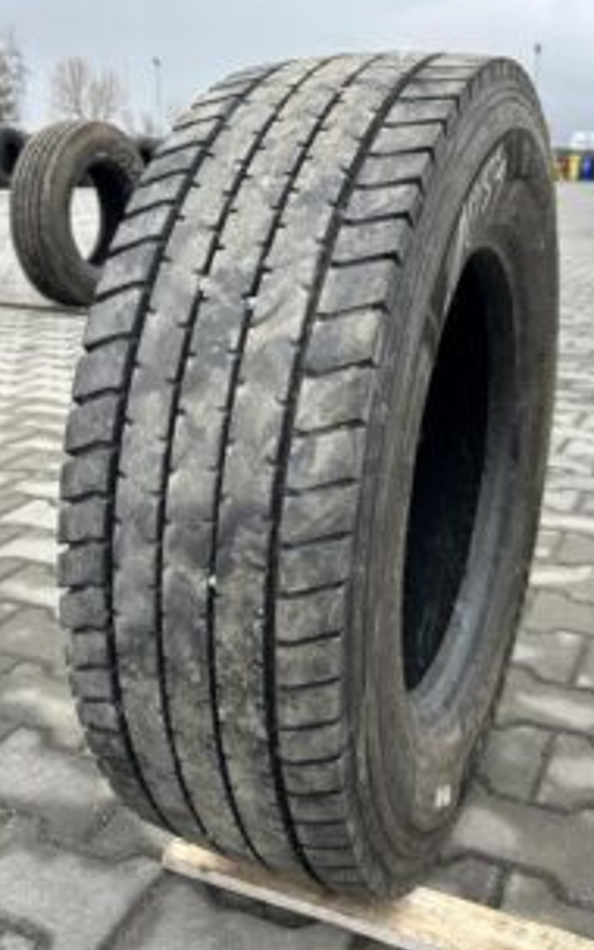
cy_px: 461
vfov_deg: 50.4
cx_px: 263
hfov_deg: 32.7
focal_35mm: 39
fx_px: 1010
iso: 50
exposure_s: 1/353
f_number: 1.5
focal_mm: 5.7
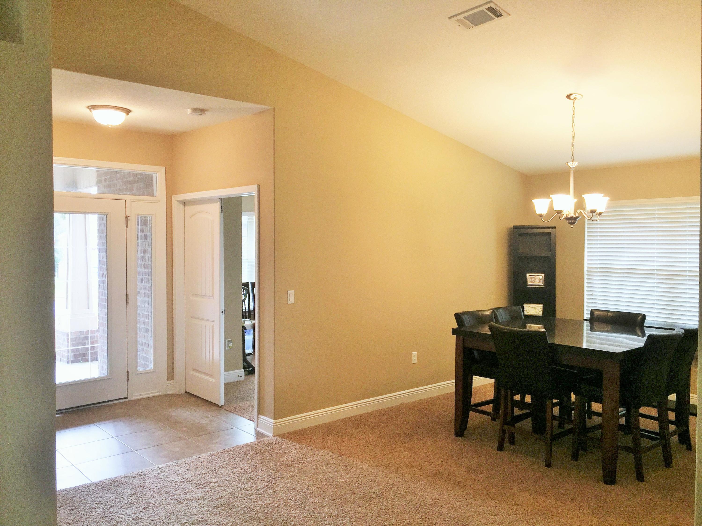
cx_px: 351
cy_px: 263
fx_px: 588
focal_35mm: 29
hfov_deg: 61.7
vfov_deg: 48.2
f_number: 2.2
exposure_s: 1/44
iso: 32
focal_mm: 4.15
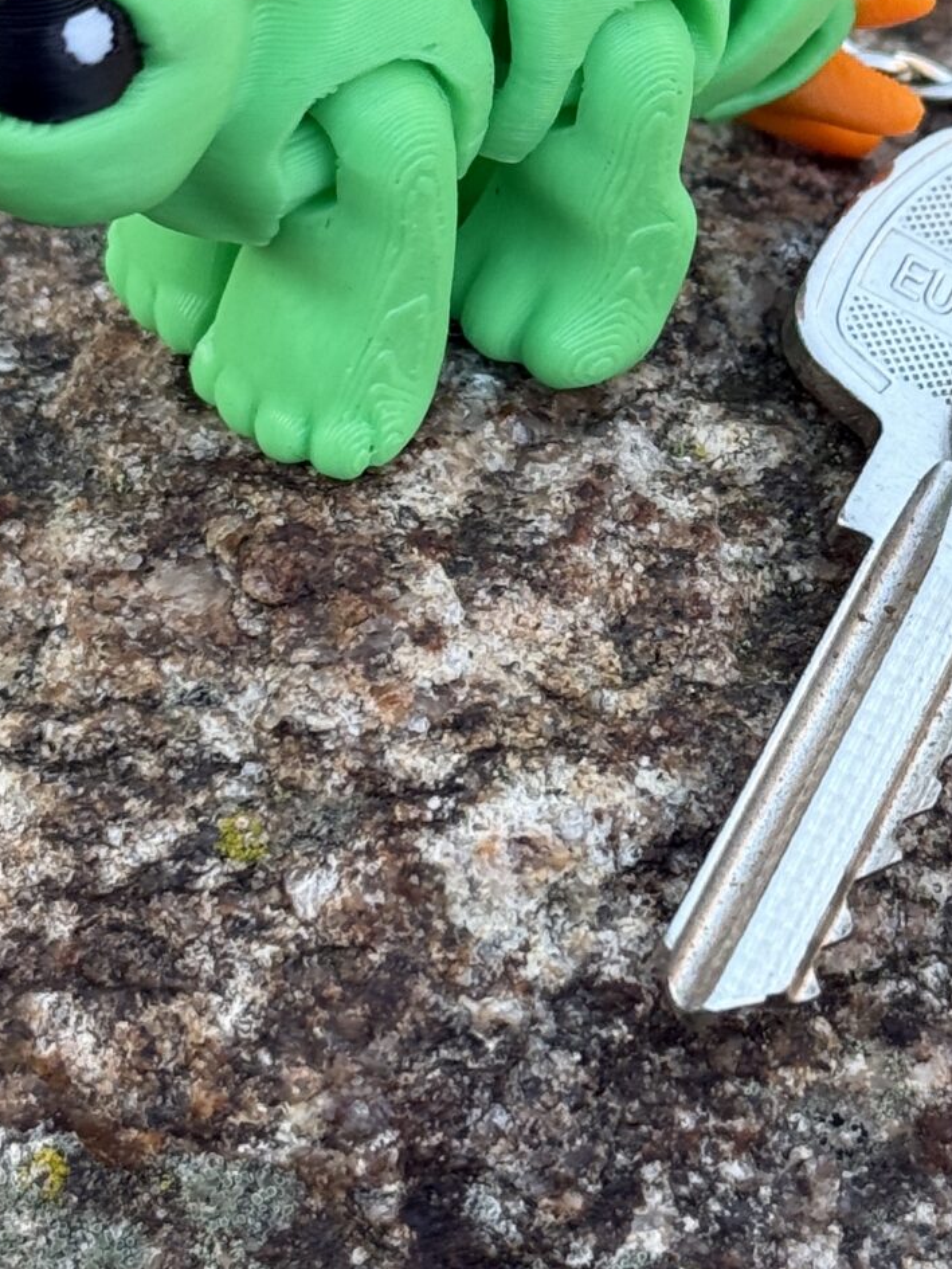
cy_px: 388
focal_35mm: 130
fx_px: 4766
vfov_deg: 15.1
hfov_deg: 11.4
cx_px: 743
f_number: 1.78
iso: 80
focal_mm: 6.76
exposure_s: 1/121
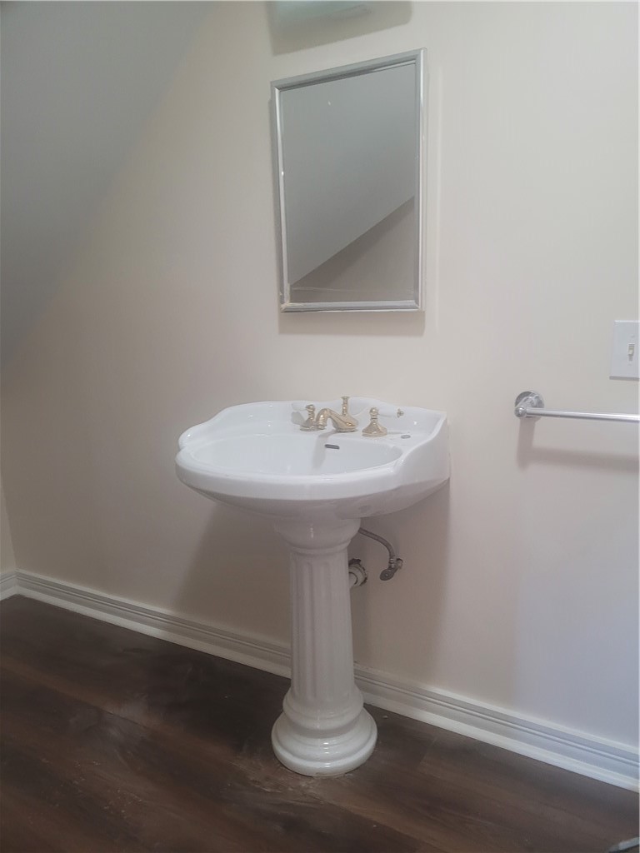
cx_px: 320
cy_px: 426
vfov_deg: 67.3
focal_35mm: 26
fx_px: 641
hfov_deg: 53.1
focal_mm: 5.4
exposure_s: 1/40
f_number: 1.8
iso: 250
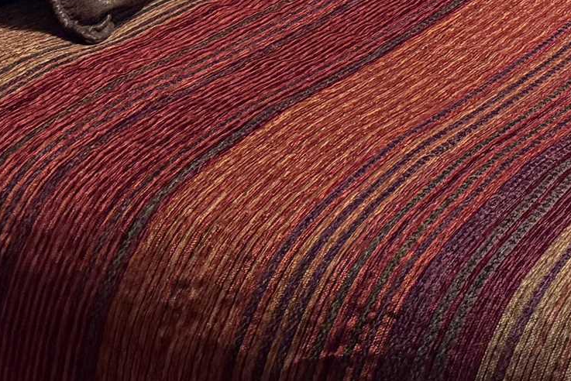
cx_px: 678
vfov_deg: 11.8
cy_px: -384
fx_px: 1650
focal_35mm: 104
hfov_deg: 18.6
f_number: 1.78
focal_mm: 6.76
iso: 500
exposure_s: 1/60
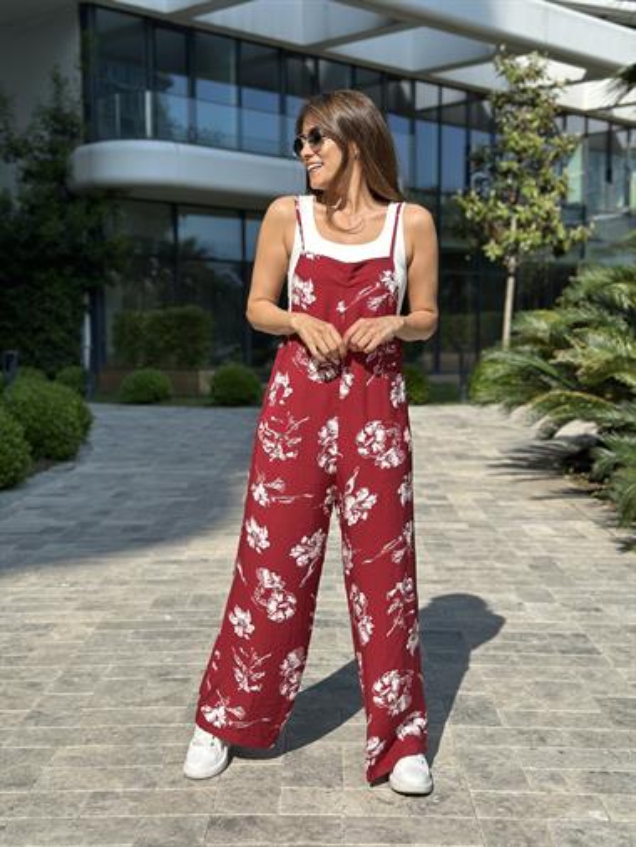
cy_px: 424
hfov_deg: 30.3
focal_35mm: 48
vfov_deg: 39.6
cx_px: 318
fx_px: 1175
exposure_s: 1/4367
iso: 80
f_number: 1.78
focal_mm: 6.86
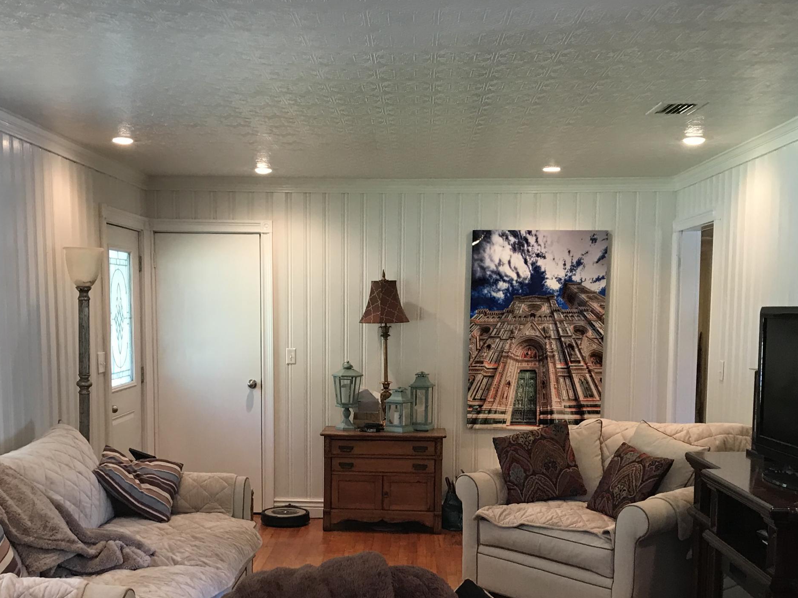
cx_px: 356
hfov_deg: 42.0
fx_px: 1037
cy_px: 430
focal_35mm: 45
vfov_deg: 31.7
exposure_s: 1/24
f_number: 1.8
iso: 40
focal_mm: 3.99
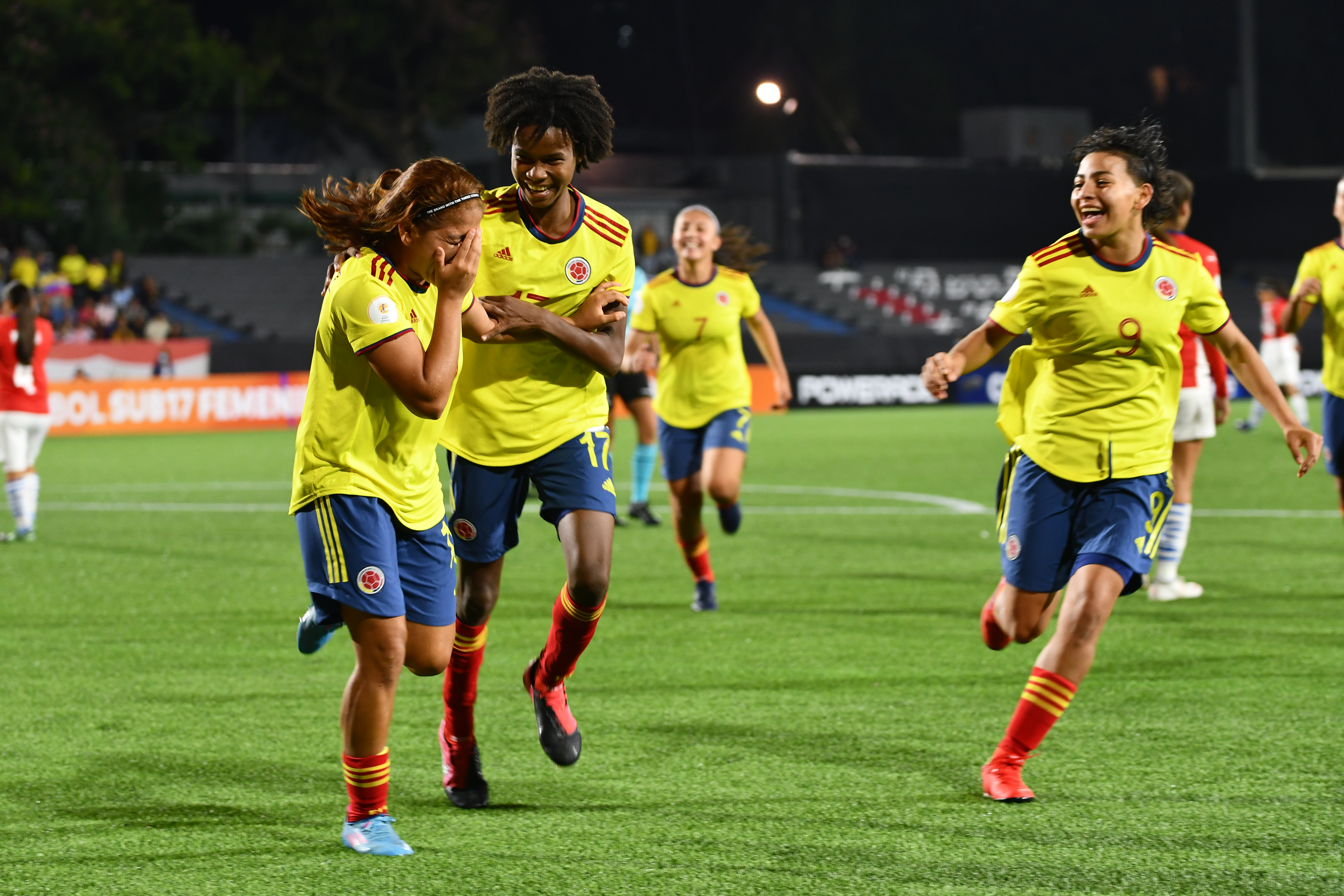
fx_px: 4741
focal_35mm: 127
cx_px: 672
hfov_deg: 16.1
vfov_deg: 10.8
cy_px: 448
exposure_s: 1/250
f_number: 2.8
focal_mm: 85
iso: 1100
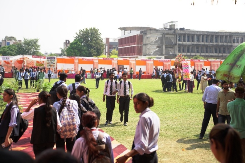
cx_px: 122
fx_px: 327
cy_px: 82
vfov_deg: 28.1
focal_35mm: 48
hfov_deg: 41.1
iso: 160
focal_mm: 48
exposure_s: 1/1000
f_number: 3.2
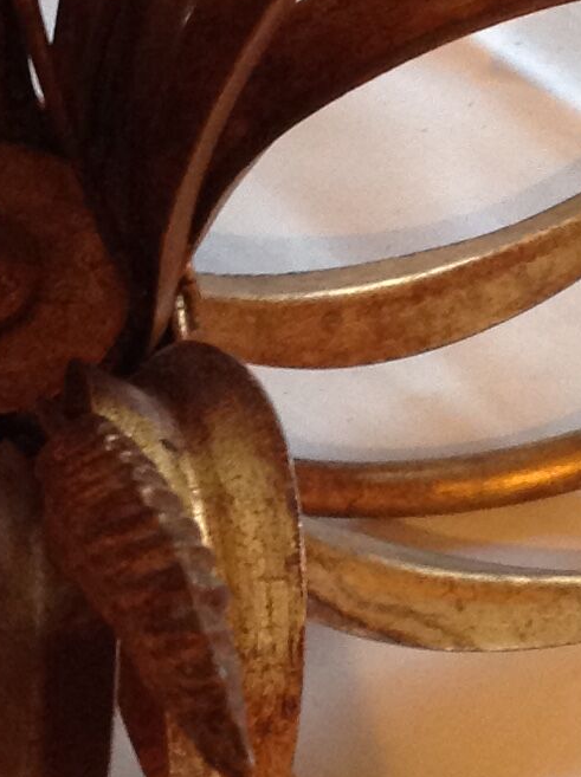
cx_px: 225
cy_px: 195
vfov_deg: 14.3
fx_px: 3095
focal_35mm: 138
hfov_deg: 10.7
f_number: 2.4
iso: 200
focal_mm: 4.28
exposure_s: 1/15
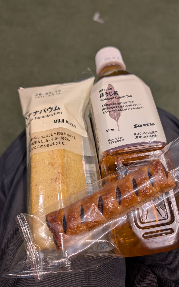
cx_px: 98
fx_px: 203
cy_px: 144
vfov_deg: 70.4
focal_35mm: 26
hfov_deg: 47.5
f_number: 1.68
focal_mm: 6.9
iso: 20
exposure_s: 1/141
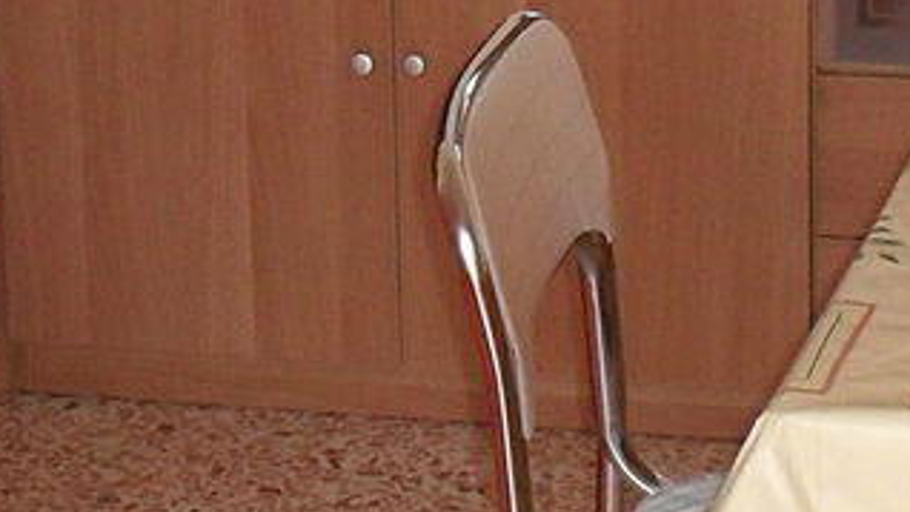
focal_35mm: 192
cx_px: 647
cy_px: -326
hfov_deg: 11.2
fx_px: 4634
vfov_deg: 6.2
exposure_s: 1/45
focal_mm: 6.3
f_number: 3.2
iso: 160
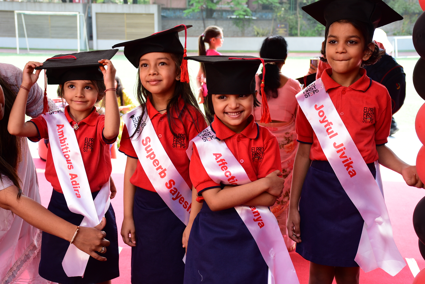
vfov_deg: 22.7
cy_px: 142
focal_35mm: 60
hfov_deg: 33.4
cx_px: 212
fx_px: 709
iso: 640
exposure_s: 1/200
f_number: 7.1
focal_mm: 40
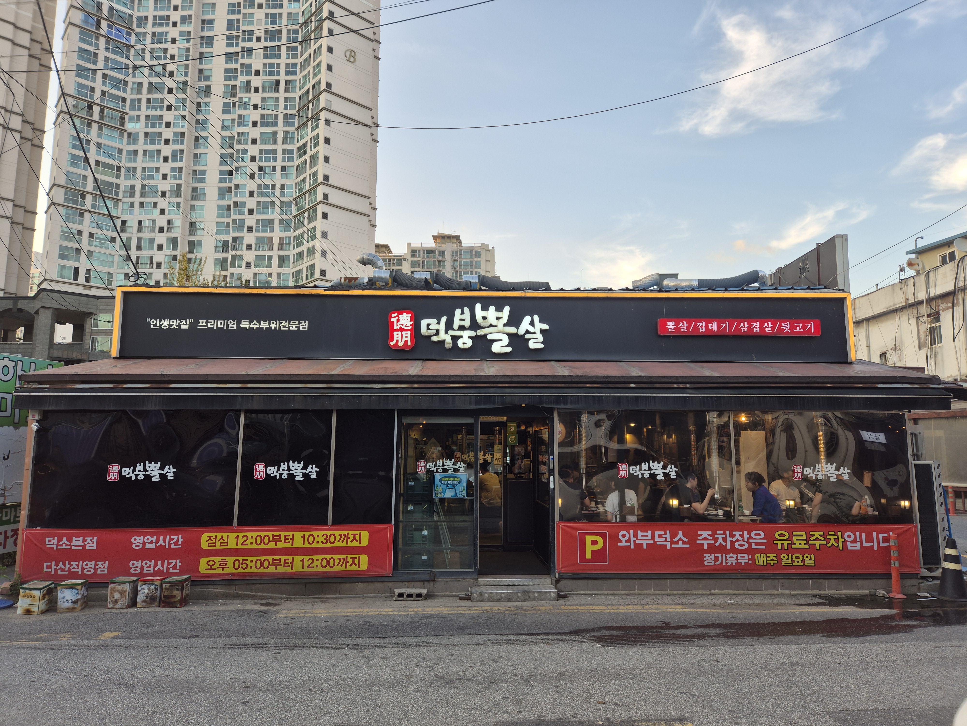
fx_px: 643
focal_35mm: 23
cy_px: 363
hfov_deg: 73.9
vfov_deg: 58.9
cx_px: 484
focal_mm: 5.4
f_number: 1.8
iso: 25
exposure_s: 1/200
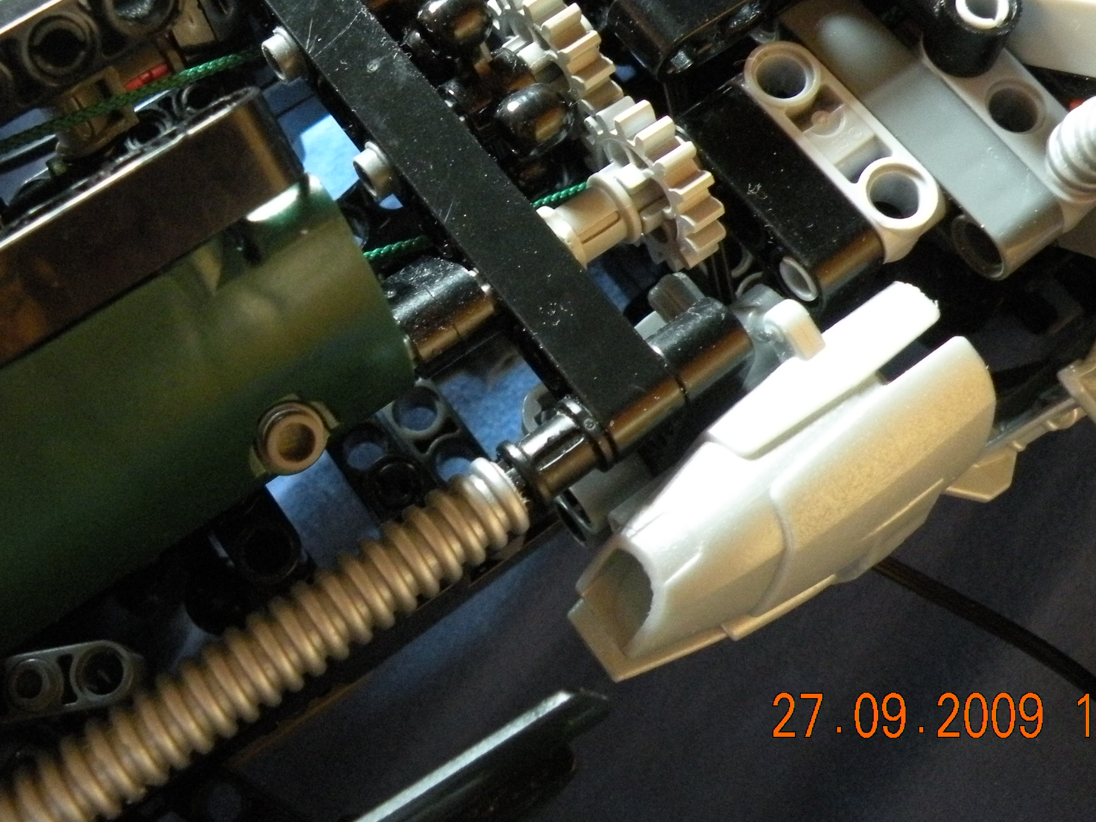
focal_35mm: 44
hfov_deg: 42.7
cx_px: 428
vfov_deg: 32.1
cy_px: 186
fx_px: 1393
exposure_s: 1/27.6
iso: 400
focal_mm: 4.7
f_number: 2.8
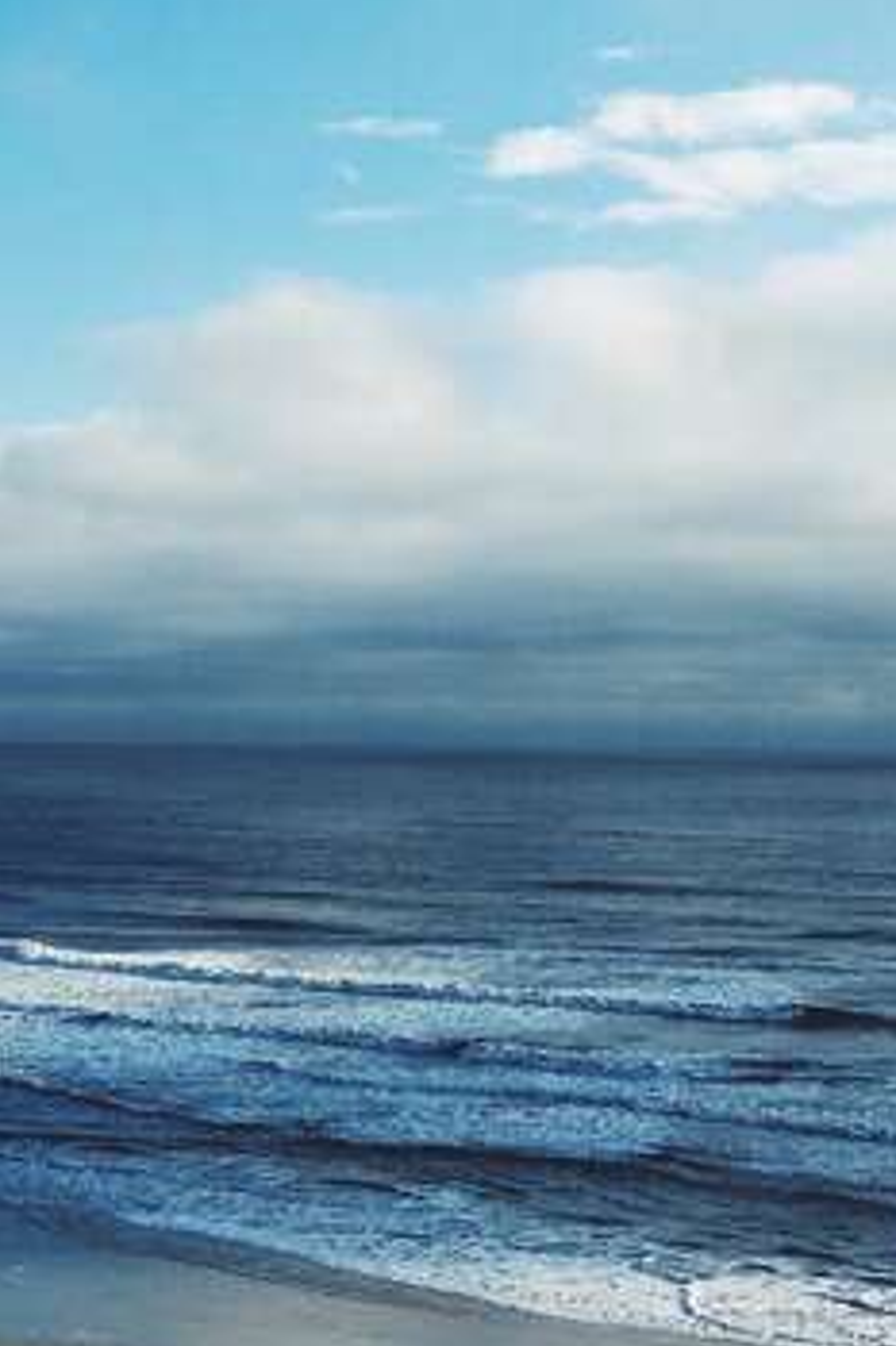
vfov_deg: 29.1
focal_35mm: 69
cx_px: 238
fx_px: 2578
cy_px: 446
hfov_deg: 19.6
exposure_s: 1/1980
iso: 32
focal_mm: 4.15
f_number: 2.2
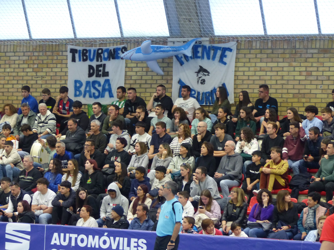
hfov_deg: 12.6
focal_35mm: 157
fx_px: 1515
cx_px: 167
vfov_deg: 9.5
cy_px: 125
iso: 400
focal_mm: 28.3
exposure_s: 1/80
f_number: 2.8
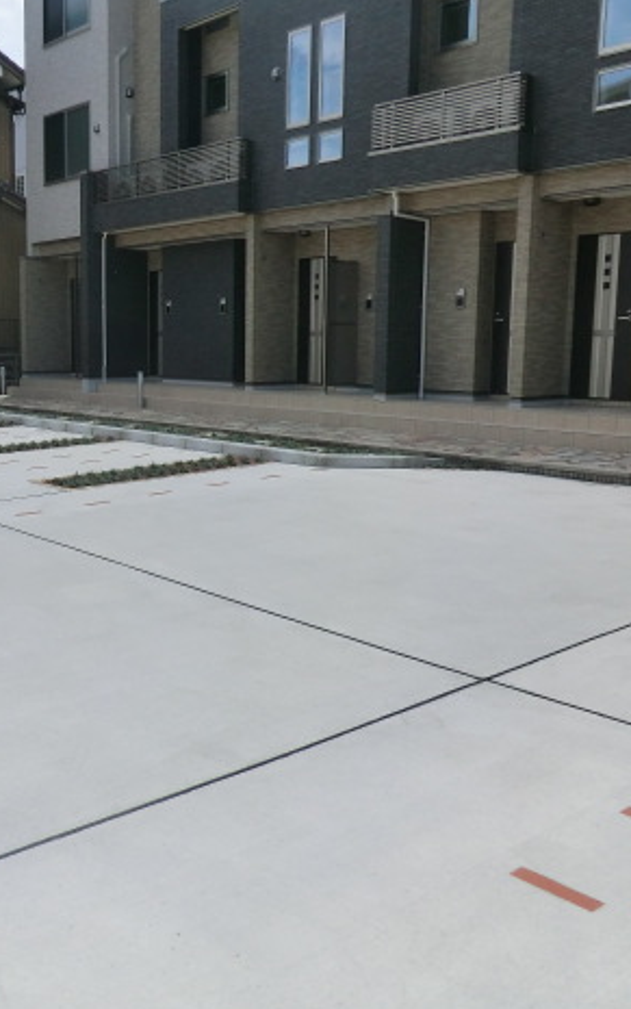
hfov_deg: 35.0
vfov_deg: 55.3
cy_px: 499
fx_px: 962
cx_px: 111
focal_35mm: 35
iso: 80
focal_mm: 4.3
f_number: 7.5
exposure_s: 1/320
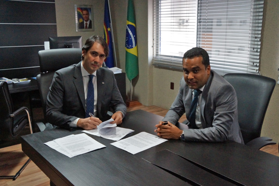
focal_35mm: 36
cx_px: 140
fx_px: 279
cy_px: 93
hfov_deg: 53.1
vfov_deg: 36.8
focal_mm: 24
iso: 2500
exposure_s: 1/160
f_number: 4
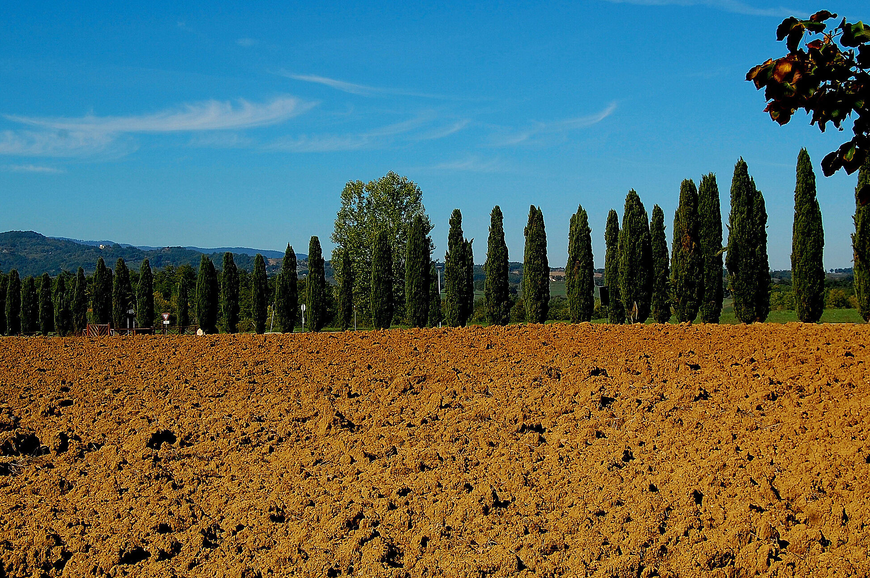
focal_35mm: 63
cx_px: 394
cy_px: 240
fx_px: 1521
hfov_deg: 31.9
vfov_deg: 21.5
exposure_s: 1/320
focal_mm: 34
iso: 200
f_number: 9
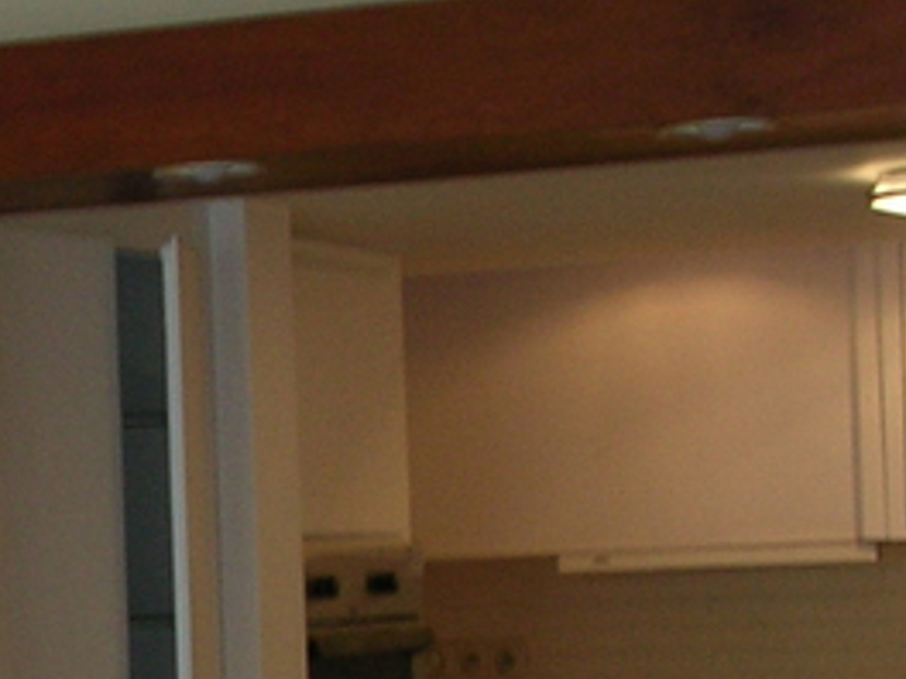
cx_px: -271
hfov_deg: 12.1
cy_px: 957
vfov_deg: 9.1
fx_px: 4161
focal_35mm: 159
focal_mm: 5.8
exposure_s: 1/30
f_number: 3
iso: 52
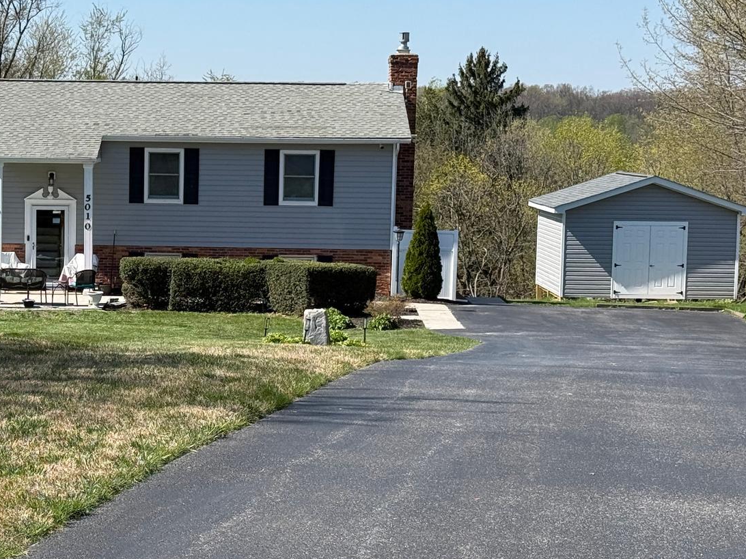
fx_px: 1940
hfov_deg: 21.5
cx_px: 135
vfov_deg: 16.4
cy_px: 304
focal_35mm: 90
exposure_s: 1/4098
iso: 64
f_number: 1.78
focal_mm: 6.76
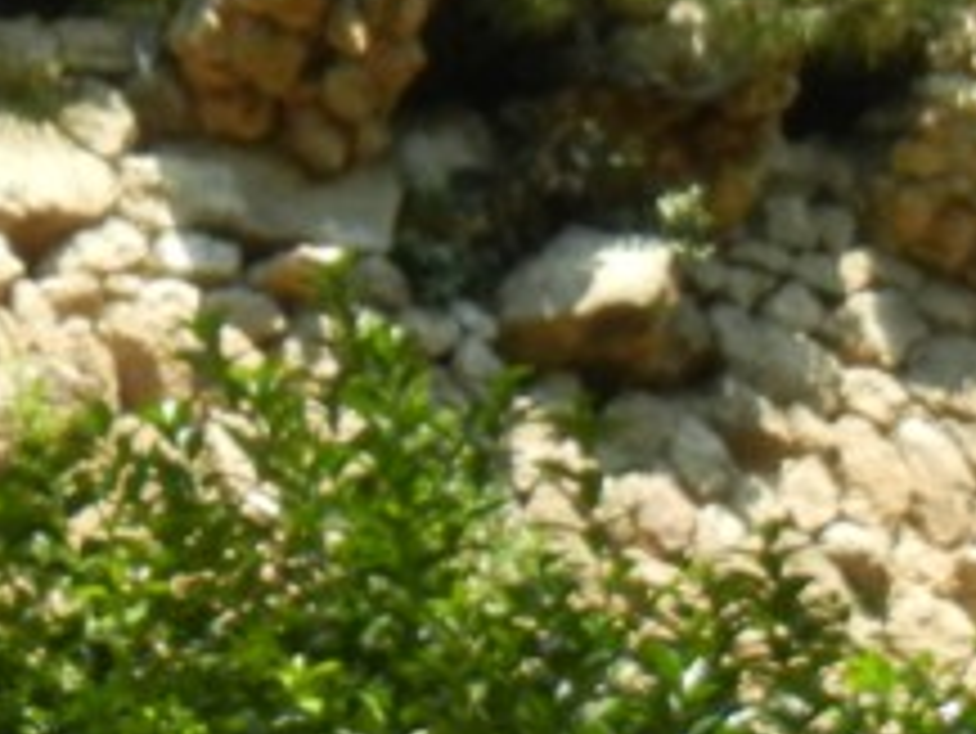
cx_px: -256
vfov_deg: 4.6
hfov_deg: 6.1
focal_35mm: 321
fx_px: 9056
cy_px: 288
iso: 160
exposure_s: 1/370
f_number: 4.1
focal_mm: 12.2
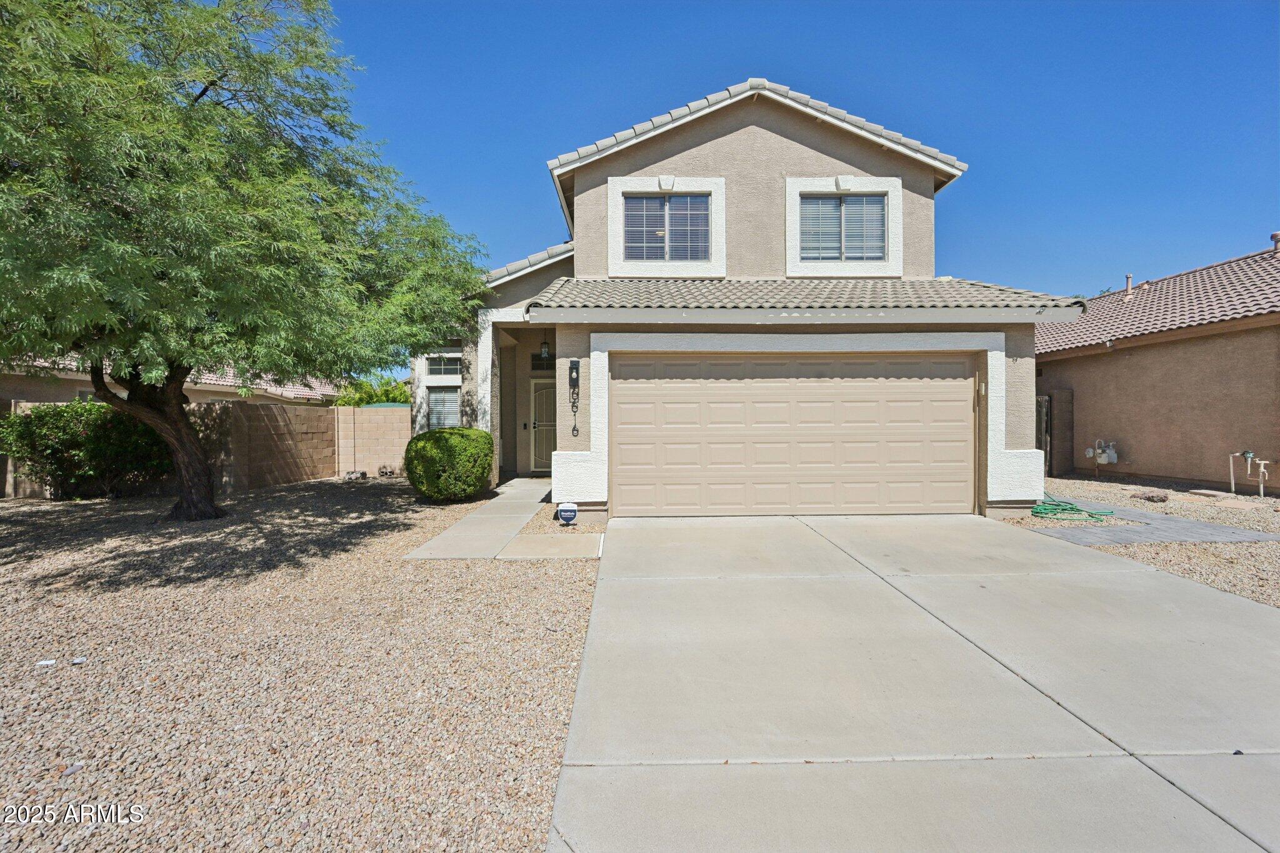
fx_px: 498
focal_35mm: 14
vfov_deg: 81.2
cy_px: 426
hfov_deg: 104.3
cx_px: 640
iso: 500
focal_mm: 14
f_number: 8
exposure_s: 1/2500
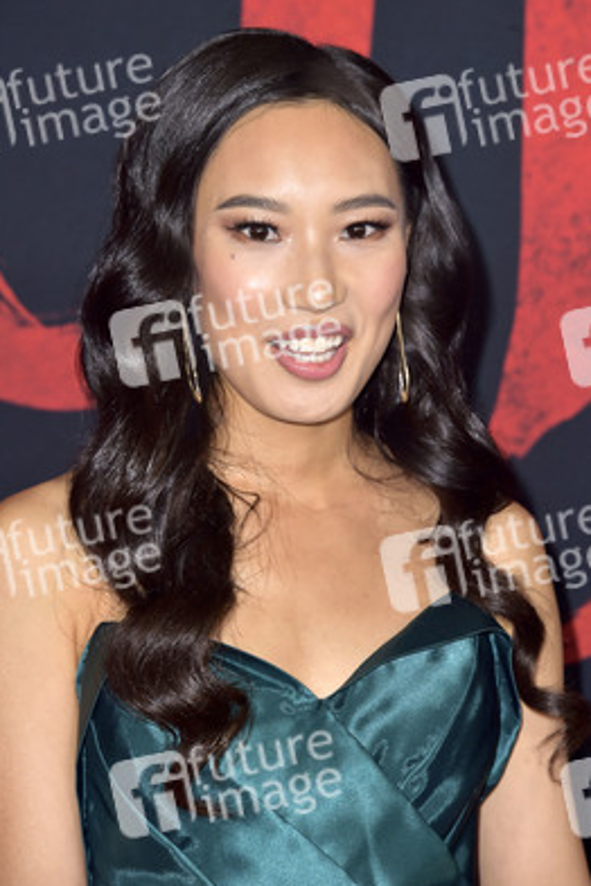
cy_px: 446
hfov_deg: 7.9
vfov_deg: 11.9
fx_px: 4260
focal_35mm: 173
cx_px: 292
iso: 400
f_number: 7.1
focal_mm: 170
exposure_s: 1/250
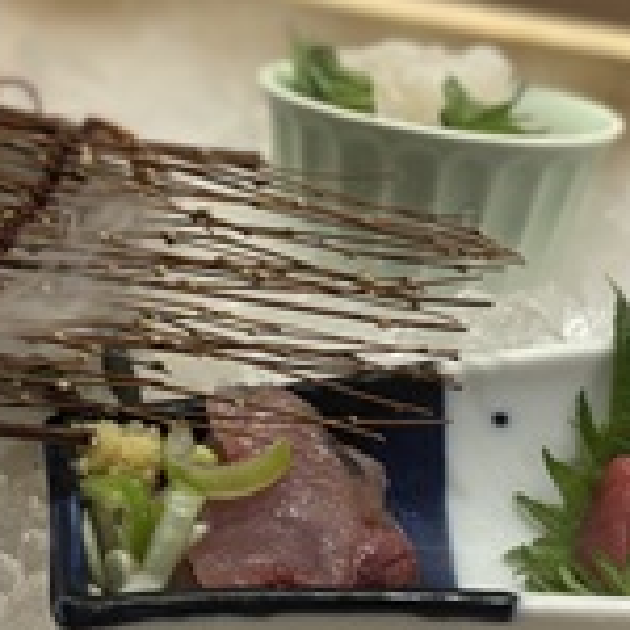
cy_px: 323
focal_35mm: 104
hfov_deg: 16.7
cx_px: 206
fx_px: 2141
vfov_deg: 16.7
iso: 160
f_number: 1.6
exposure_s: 1/50
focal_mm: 5.96
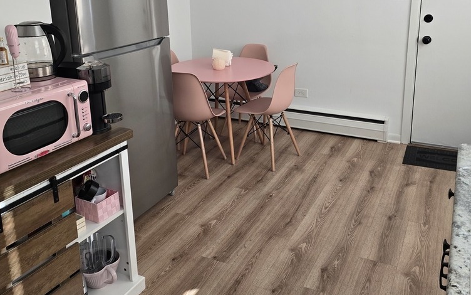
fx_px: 449
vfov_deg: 35.7
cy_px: 83
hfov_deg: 55.3
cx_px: 223
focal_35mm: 35
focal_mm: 6.3
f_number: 1.7
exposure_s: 1/180
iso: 125
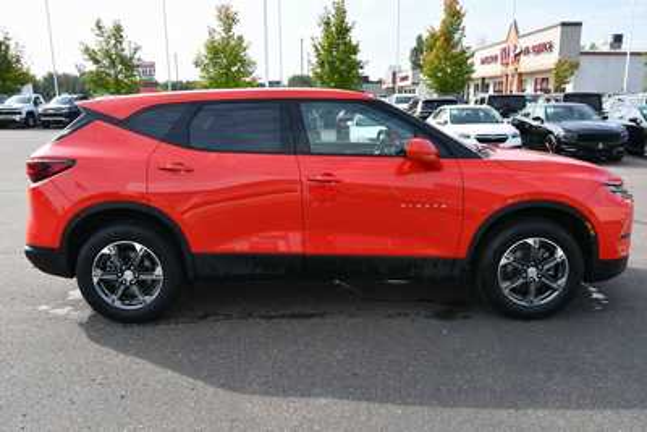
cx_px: 324
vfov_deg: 43.6
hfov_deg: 61.9
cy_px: 216
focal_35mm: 30
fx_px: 539
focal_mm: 20
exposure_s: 1/250
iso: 200
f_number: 8
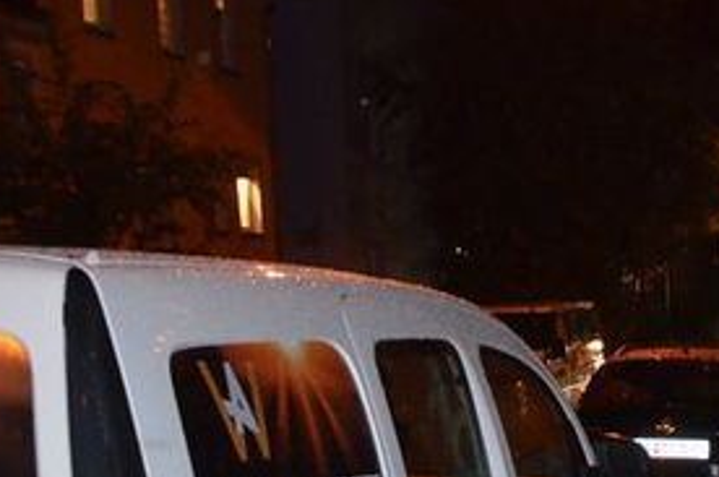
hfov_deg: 21.1
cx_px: 922
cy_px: 585
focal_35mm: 88
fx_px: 1754
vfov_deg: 14.9
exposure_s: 1/60
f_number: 3.5
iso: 3200
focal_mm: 18
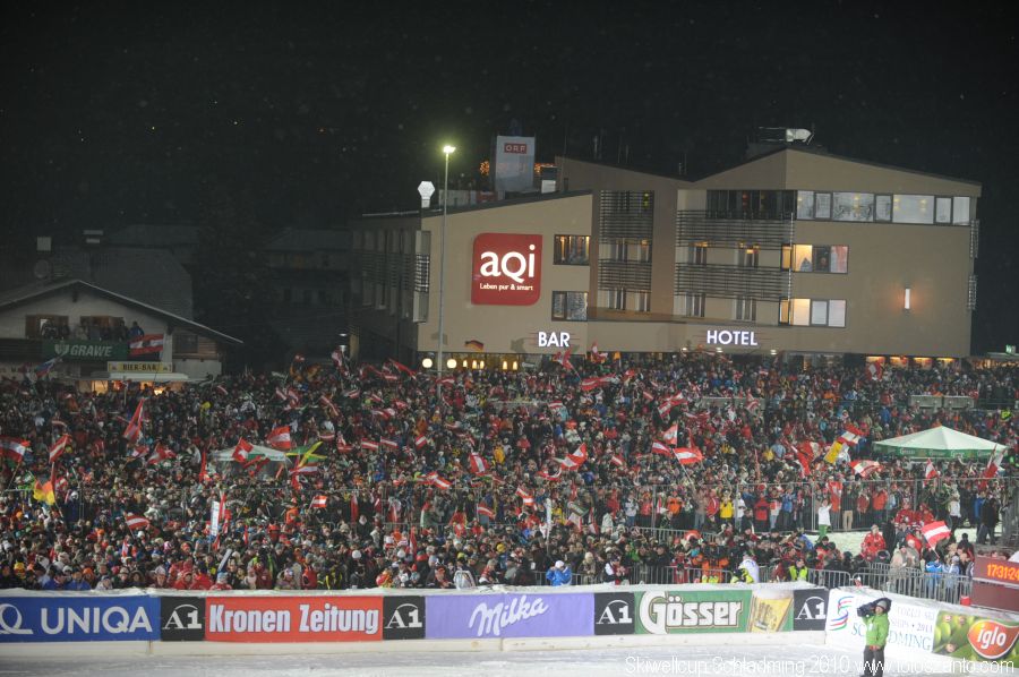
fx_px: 2545
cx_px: 510
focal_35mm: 90
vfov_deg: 15.2
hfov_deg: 22.6
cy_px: 338
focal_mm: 90
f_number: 2.8
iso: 1250
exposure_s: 1/200
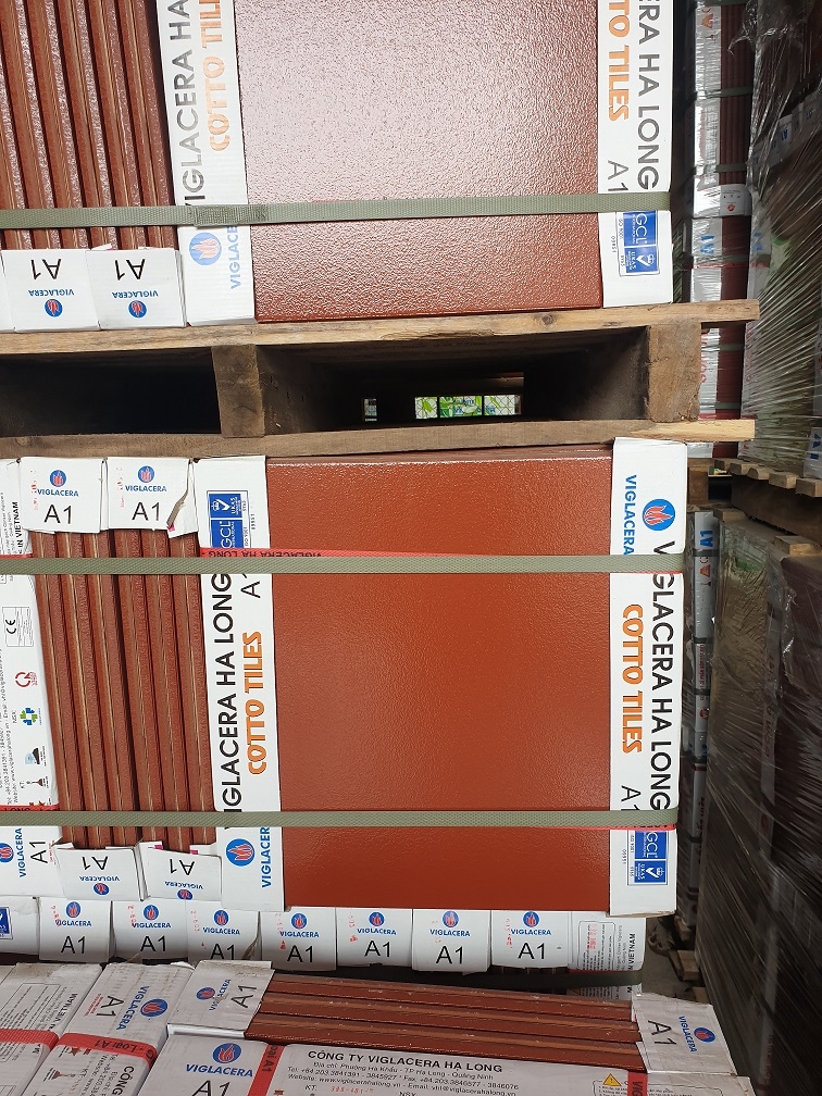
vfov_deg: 67.3
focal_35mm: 26
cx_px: 411
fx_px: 823
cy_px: 548
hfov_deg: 53.1
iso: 64
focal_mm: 4.3
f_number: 2.4
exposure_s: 1/120
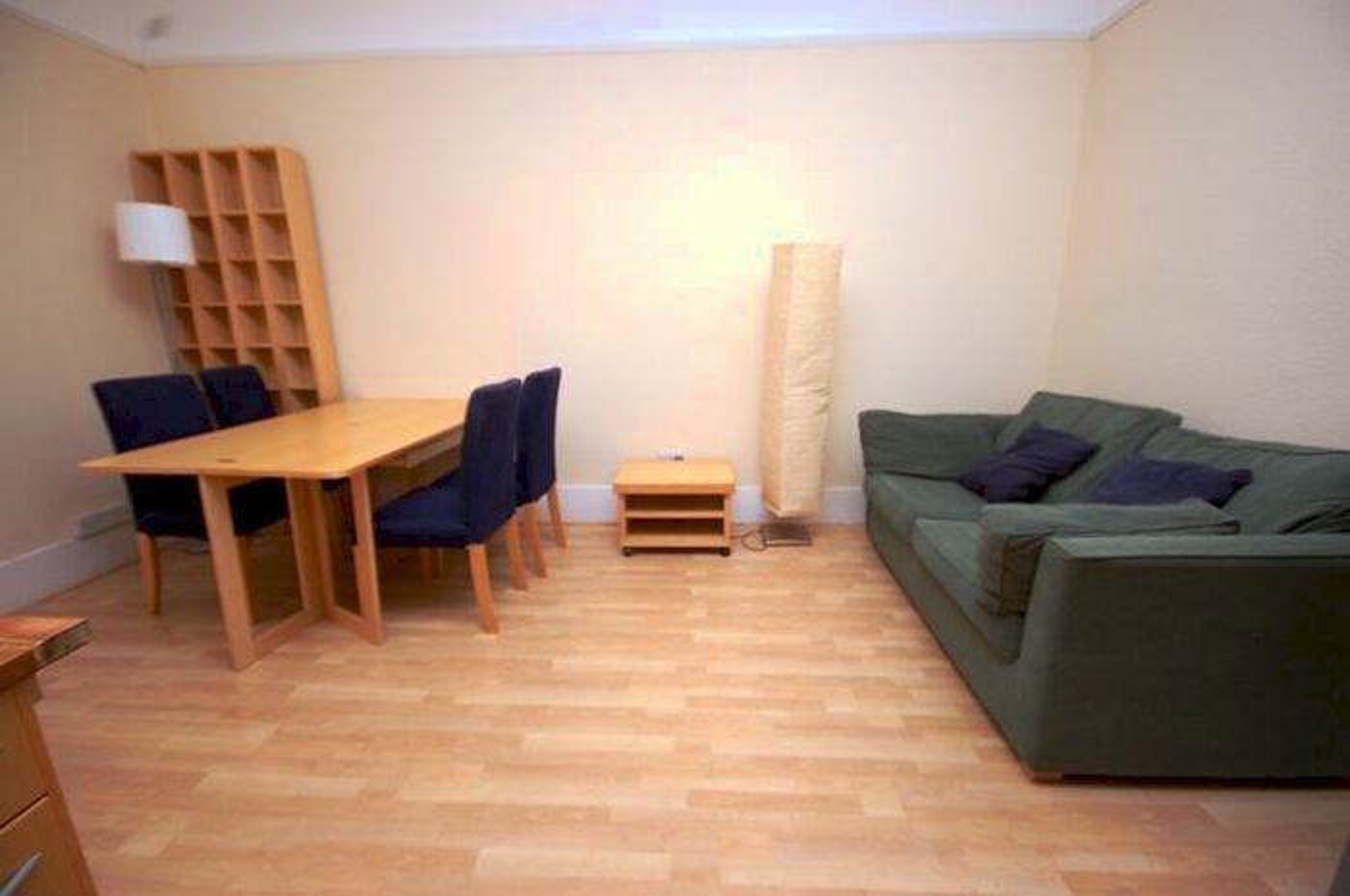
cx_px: 675
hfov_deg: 100.5
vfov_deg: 77.2
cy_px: 448
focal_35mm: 15
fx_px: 562
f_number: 4
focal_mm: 10
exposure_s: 1/60
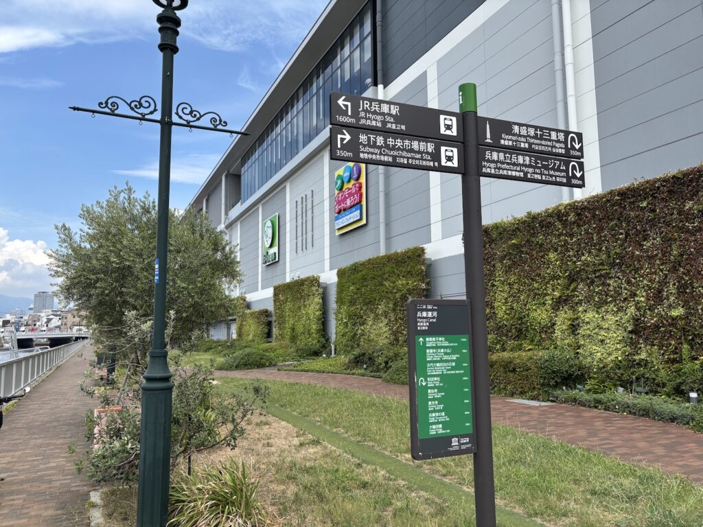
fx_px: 528
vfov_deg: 53.1
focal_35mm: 26
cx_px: 352
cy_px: 264
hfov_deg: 67.3
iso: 50
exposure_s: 1/2193
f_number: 1.6
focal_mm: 5.96
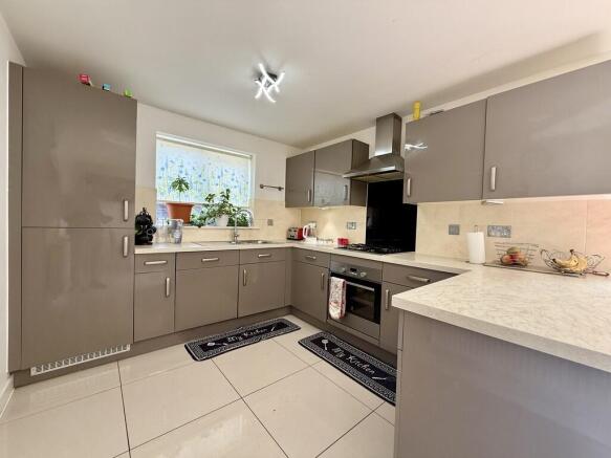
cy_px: 229
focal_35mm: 14
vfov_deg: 85.7
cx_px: 306
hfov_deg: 102.1
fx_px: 247
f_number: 2.2
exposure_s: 1/99
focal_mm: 2.22
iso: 100
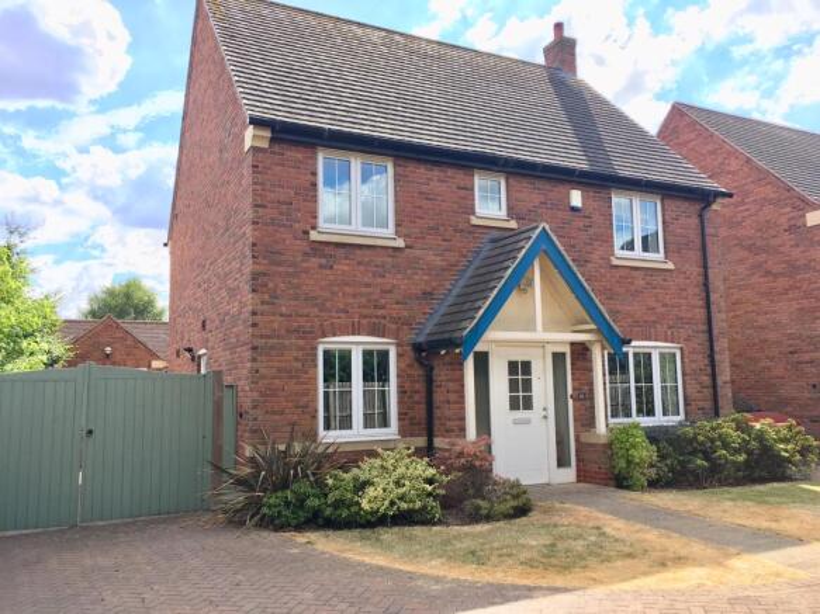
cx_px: 410
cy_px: 307
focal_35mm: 29
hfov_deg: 61.7
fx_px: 687
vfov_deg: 48.2
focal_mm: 4.15
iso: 25
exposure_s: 1/422
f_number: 2.2
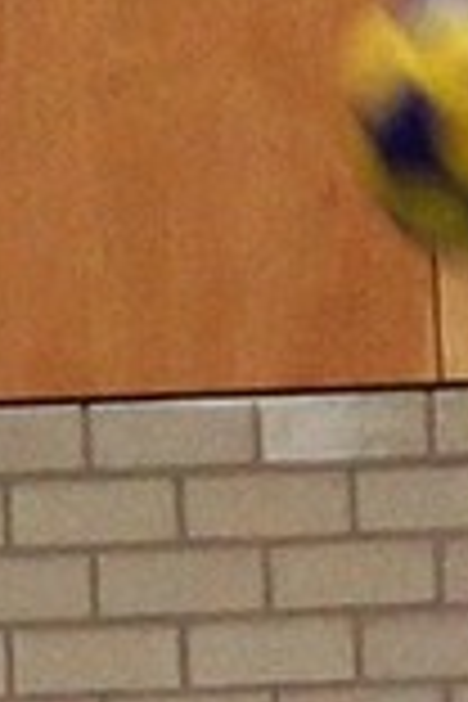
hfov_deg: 2.8
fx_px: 9593
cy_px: 2007
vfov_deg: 4.1
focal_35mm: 492
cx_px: 992
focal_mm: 50
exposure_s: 1/160
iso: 640
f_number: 2.8
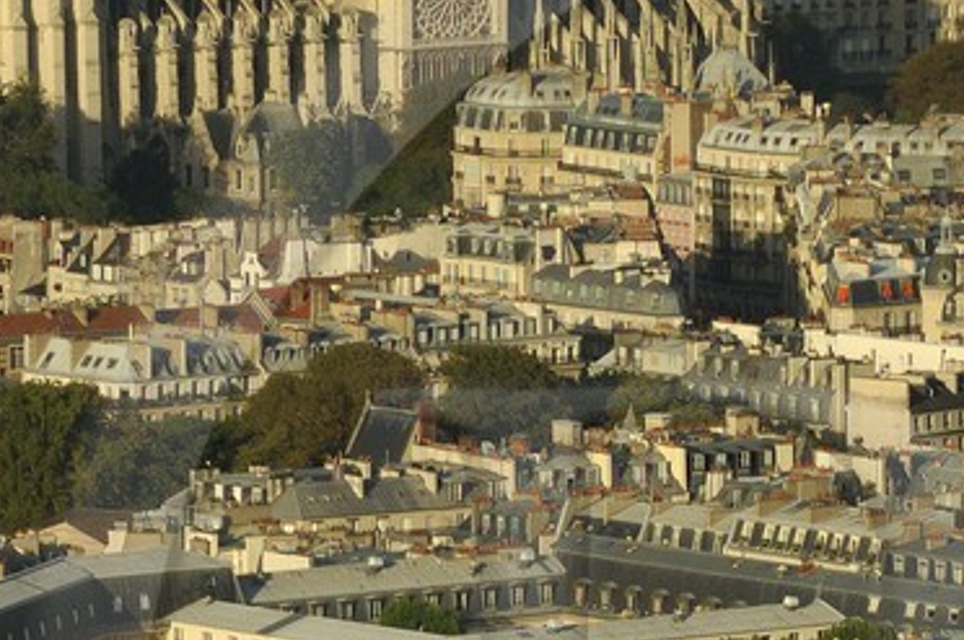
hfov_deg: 3.1
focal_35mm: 658
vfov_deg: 2.1
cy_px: 814
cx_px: 1086
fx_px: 17597
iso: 100
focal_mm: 102
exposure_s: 1/500
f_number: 5
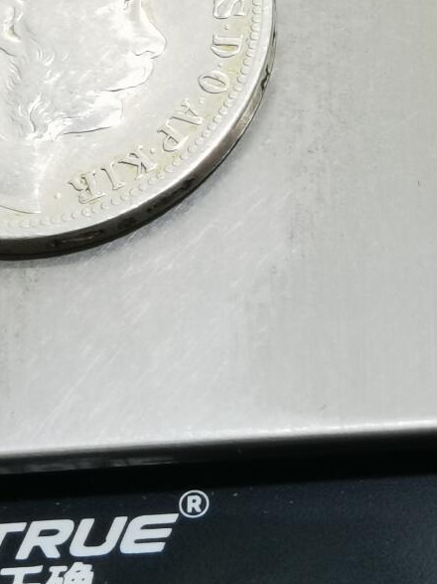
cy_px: 145
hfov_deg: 7.9
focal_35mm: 187
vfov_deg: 10.6
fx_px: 3149
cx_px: 112
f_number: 1.9
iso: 100
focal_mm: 6.67
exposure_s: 1/100
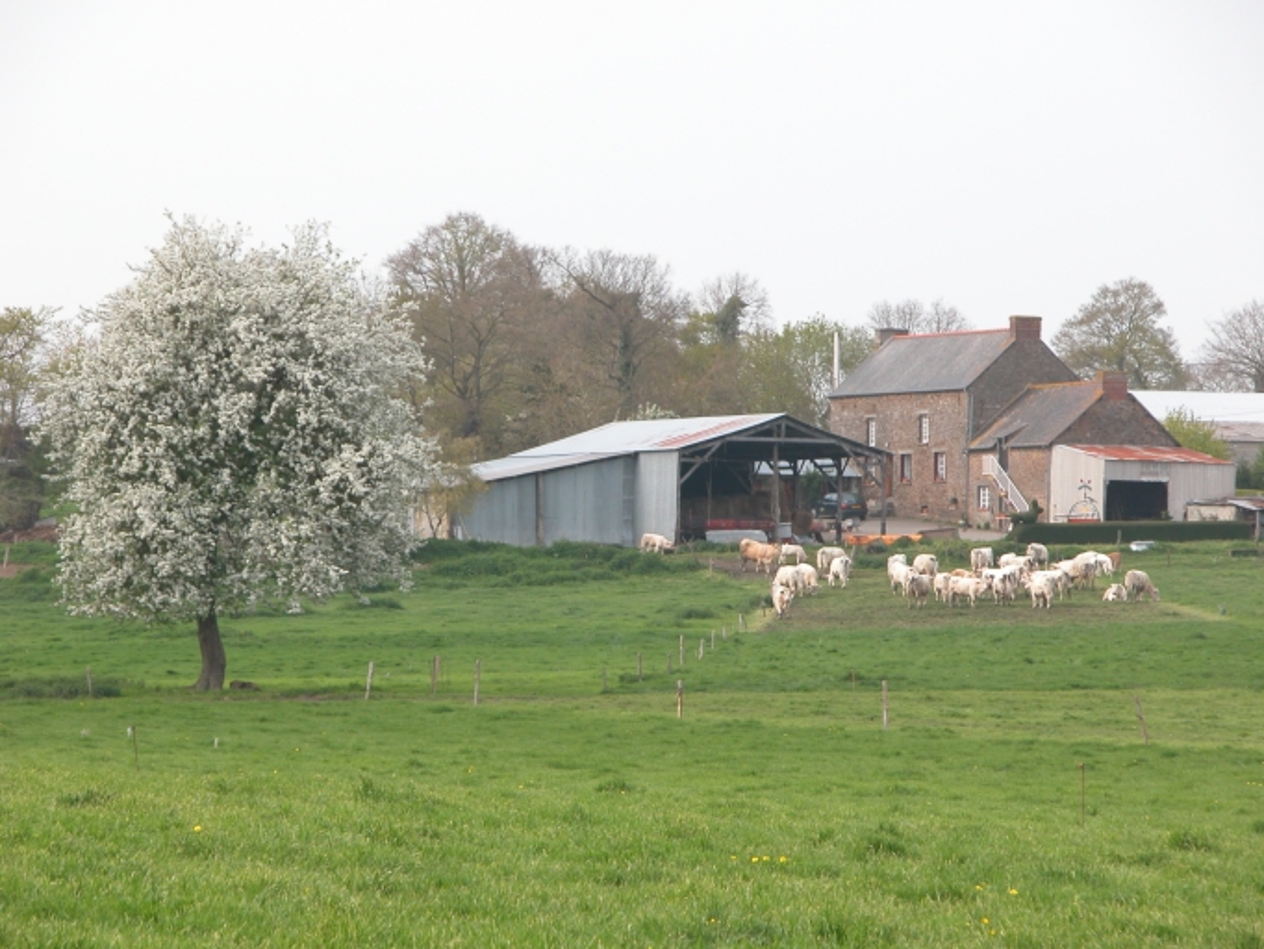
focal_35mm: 206
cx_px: 632
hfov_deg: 9.6
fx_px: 7525
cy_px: 474
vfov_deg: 7.2
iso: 100
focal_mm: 52.4
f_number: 5.1
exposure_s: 1/163
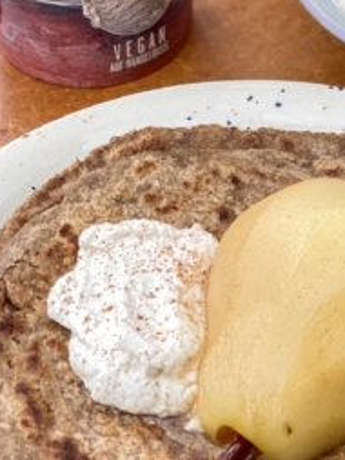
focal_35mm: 135
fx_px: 1792
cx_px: 312
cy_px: 217
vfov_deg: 14.6
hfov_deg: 10.9
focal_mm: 7.5
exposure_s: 1/120
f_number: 2.2
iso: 160
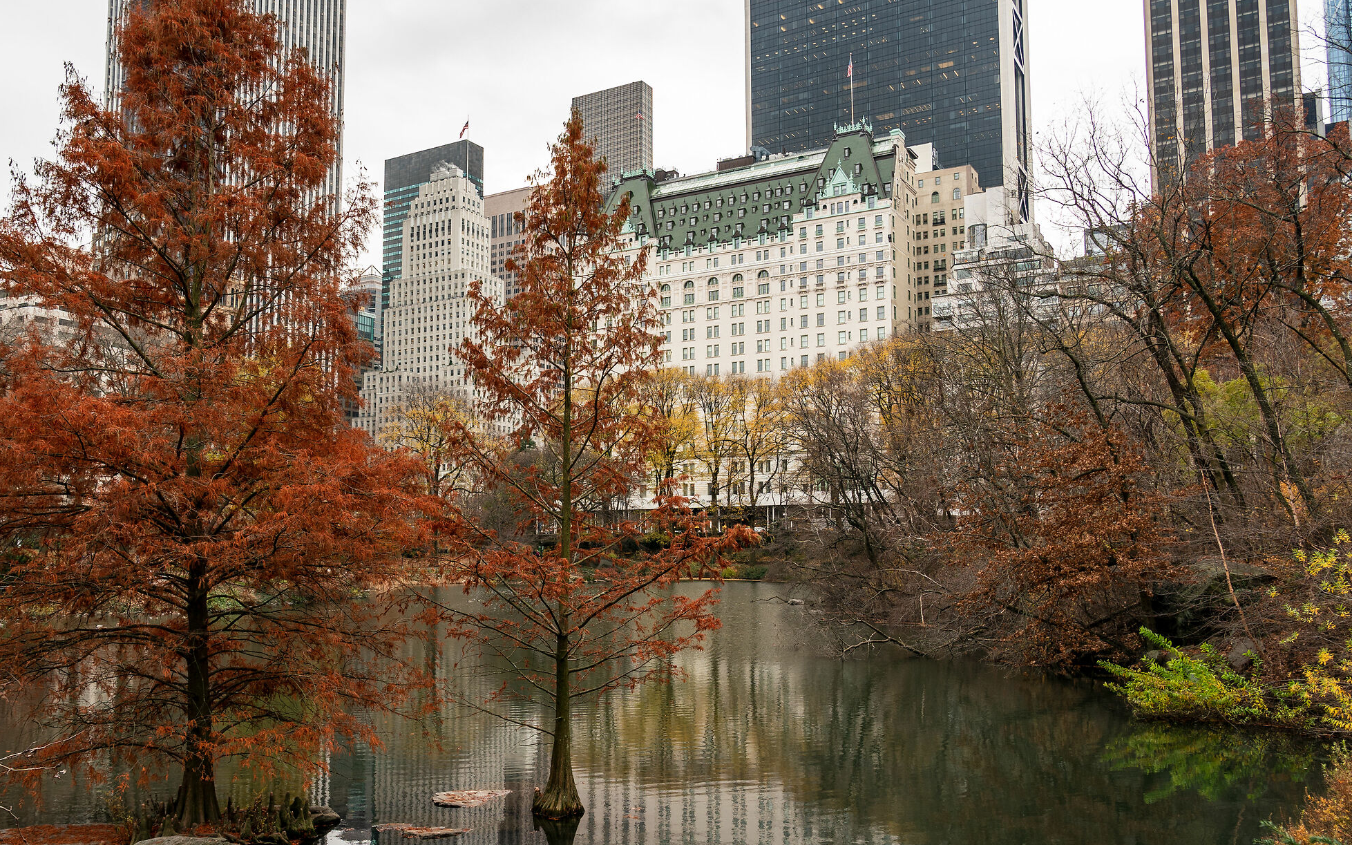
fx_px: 1105
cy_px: 468
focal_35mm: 30
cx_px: 544
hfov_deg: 62.4
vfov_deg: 41.8
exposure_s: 1/80
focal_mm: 24
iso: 200
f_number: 7.1
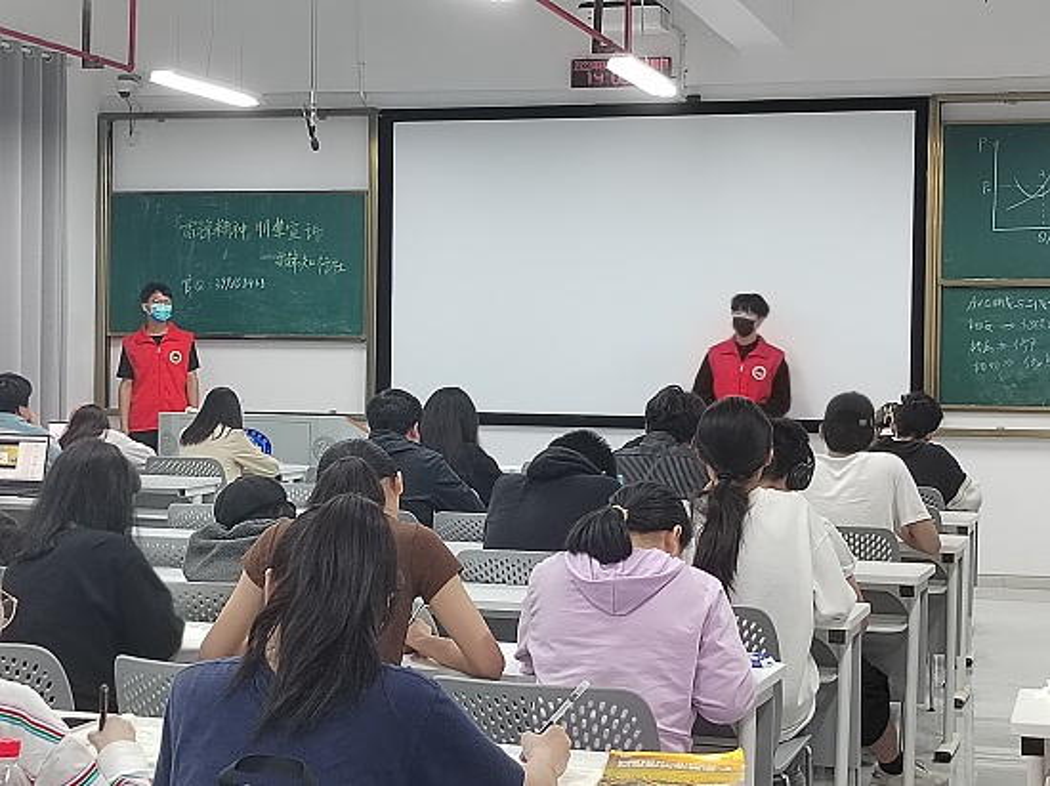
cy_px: 393
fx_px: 1971
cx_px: 525
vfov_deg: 22.6
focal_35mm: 65
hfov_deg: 29.8
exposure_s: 1/100
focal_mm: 5.52
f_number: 1.9
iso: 966
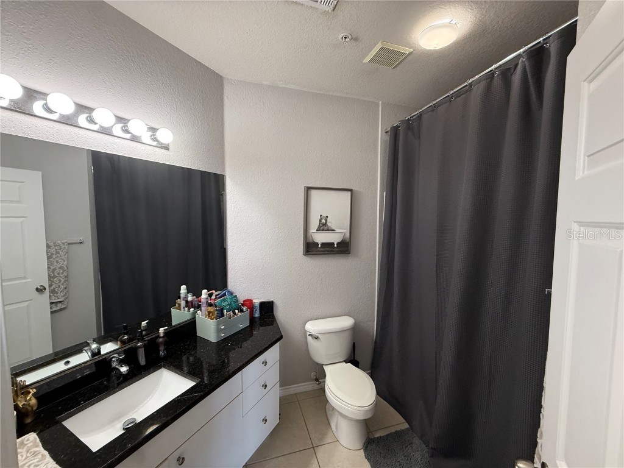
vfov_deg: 85.7
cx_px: 312
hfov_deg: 102.1
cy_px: 234
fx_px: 252
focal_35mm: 14
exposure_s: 1/60
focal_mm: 2.22
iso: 250
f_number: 2.2
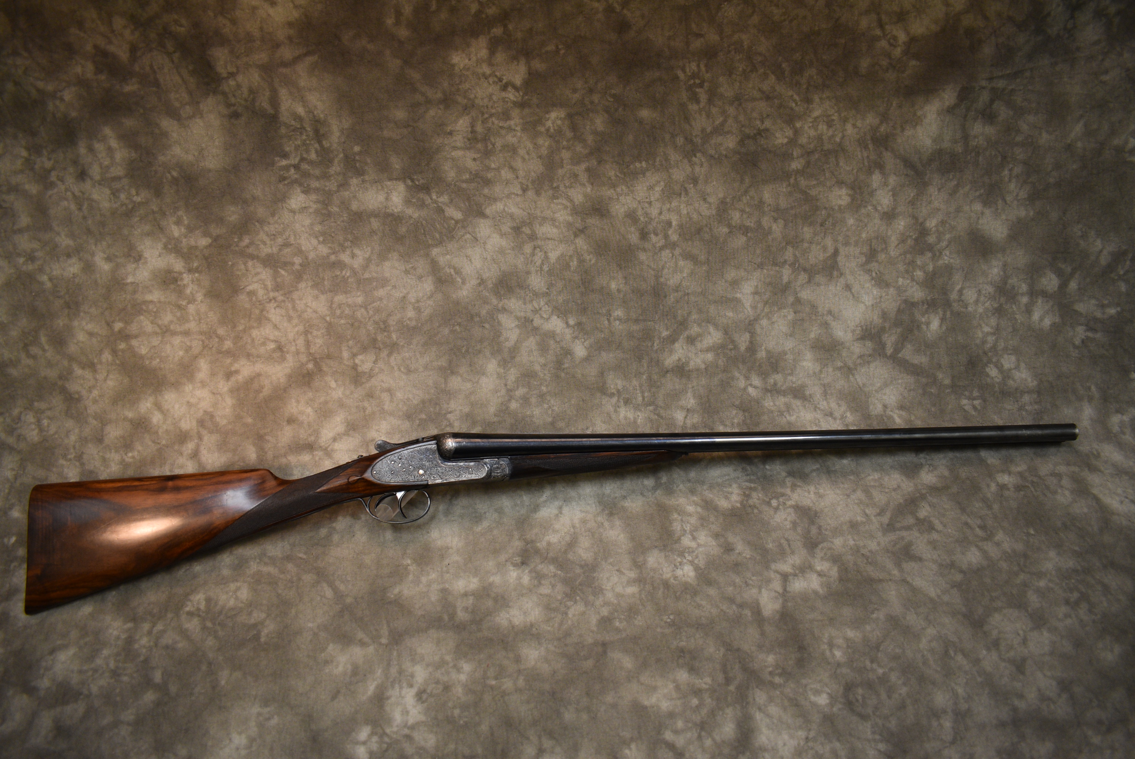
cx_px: 568
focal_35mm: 27
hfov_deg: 67.3
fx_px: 852
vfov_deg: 48.0
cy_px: 380
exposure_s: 1/125
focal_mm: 18
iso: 800
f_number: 3.5
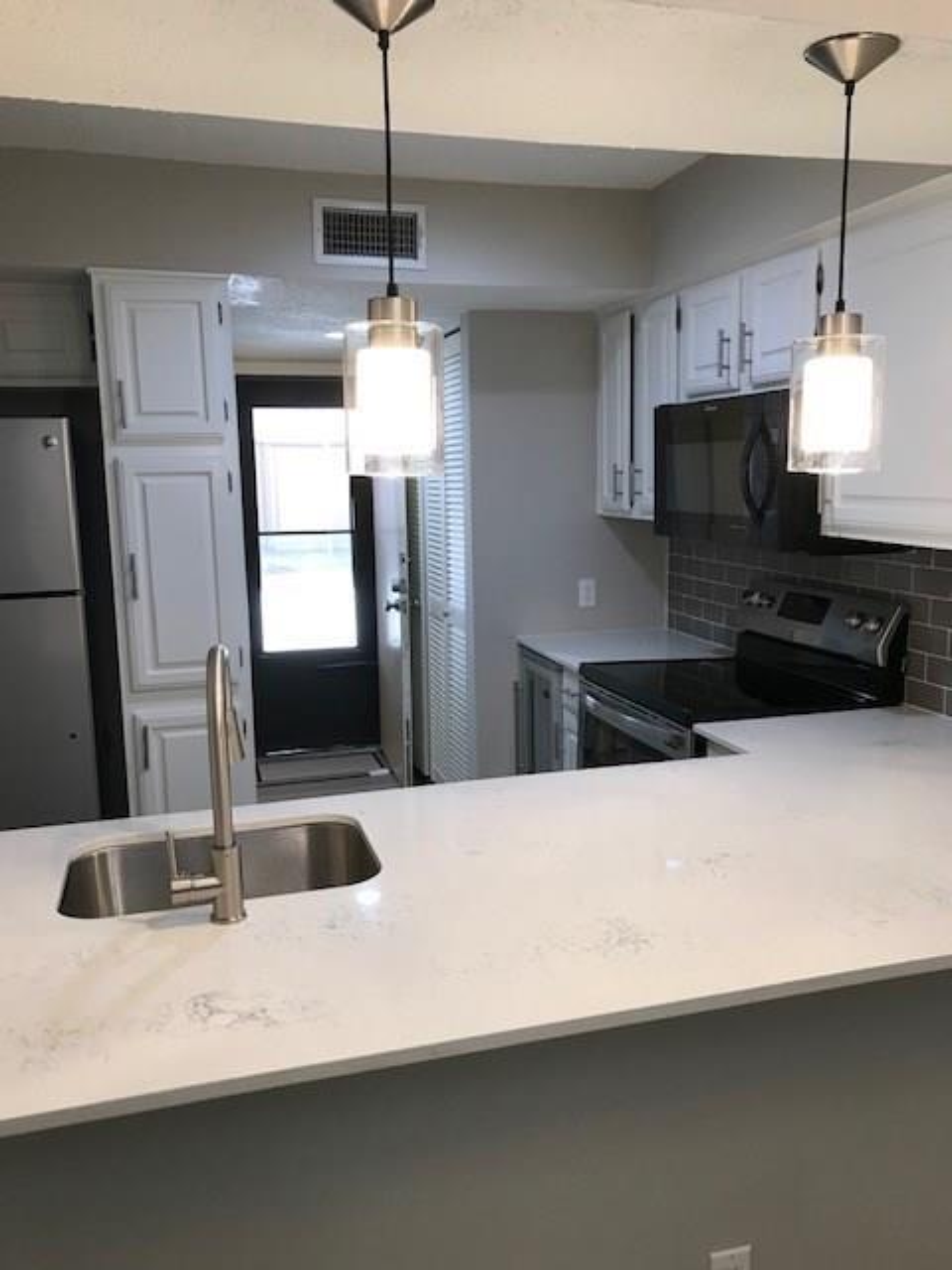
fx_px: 1027
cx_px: 476
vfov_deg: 63.4
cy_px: 635
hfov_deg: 49.7
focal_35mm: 28
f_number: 1.8
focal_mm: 3.99
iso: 25
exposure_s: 1/30
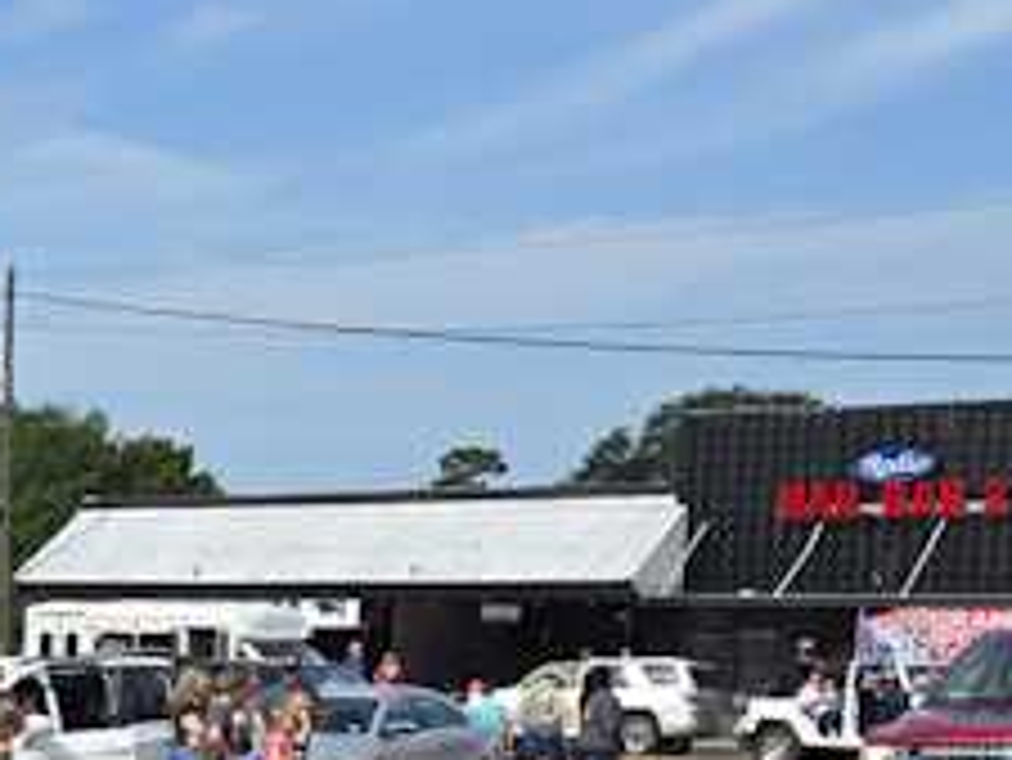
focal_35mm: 102
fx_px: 2984
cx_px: -688
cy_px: 926
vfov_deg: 14.1
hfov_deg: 16.7
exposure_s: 1/2339
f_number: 1.8
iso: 25
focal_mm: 5.4
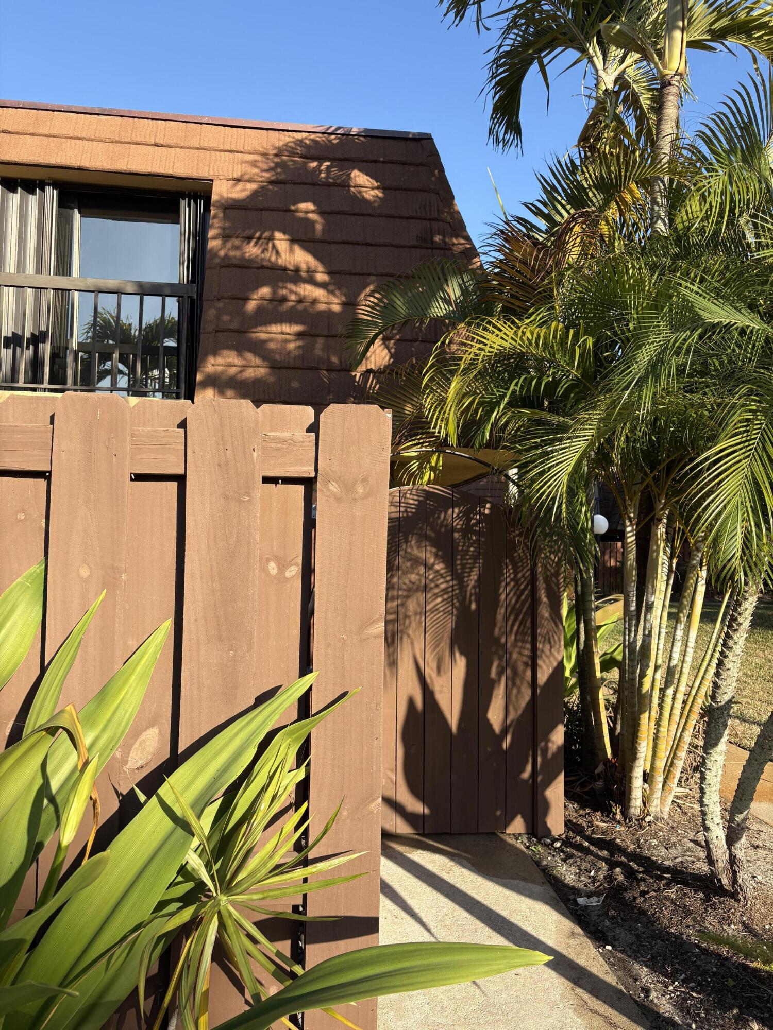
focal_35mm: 26
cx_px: 386
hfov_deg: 53.1
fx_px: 774
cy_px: 515
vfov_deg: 67.3
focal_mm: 5.96
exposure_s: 1/1263
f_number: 1.6
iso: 50
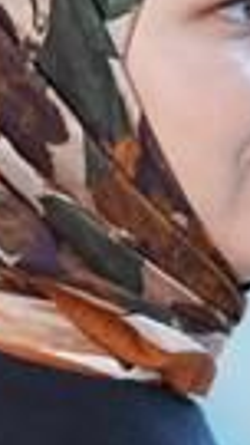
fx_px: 8480
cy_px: 326
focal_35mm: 720
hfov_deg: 1.7
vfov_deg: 3.0
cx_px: 39
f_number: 3.5
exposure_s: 1/200
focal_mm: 200
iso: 640
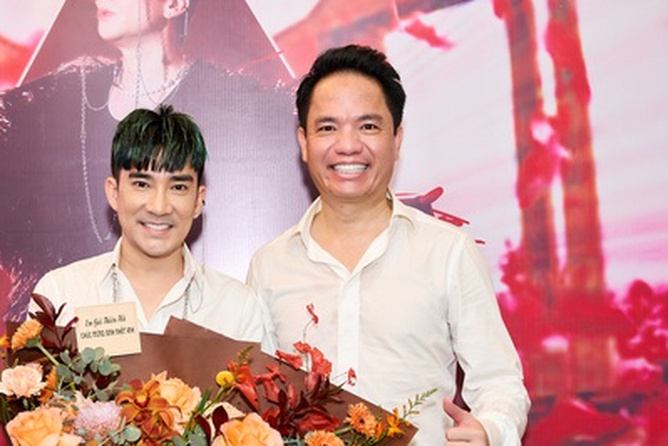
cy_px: 390
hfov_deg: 26.9
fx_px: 1392
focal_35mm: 75
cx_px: 258
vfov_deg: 17.9
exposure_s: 1/100
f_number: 3.5
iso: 800
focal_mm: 41
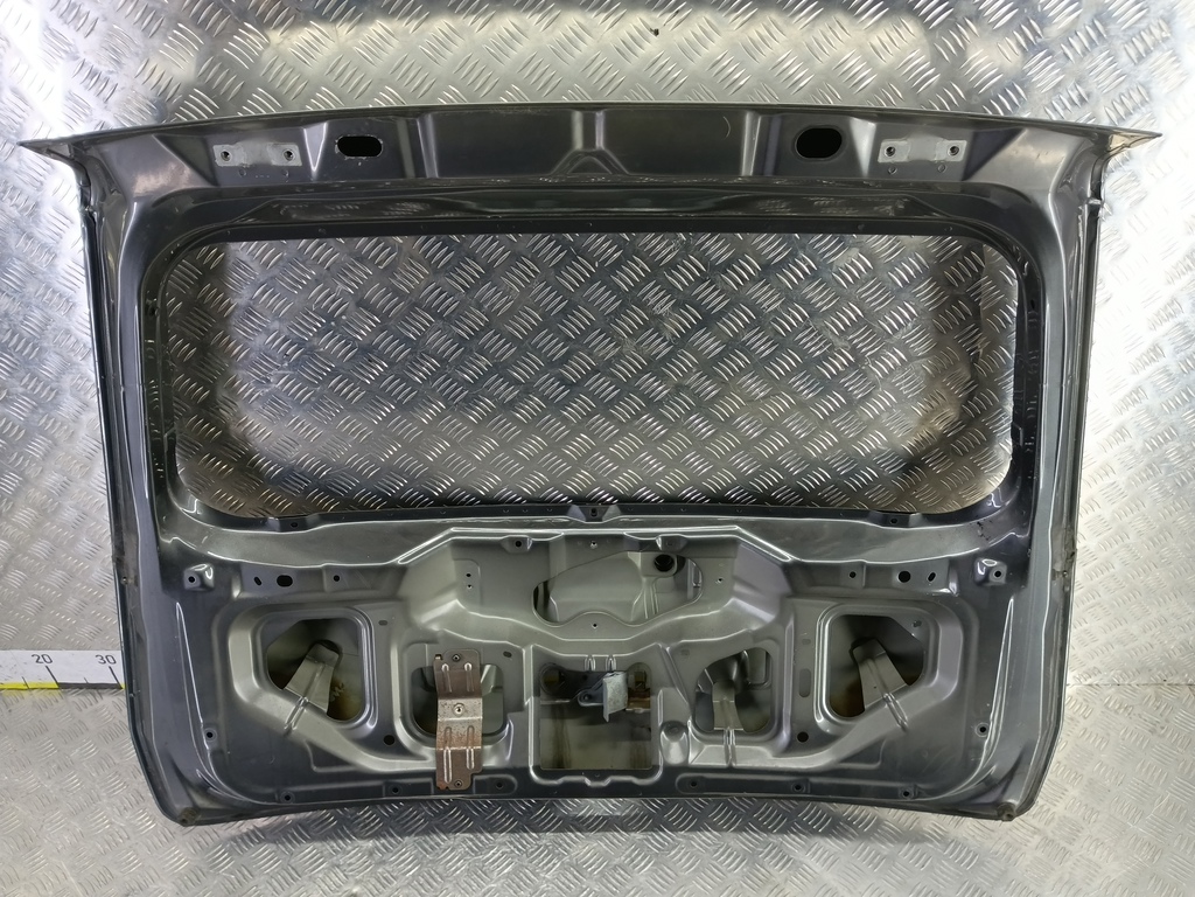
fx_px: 794
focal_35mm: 23
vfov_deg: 58.9
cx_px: 598
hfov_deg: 73.9
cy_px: 448
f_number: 1.6
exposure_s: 1/50
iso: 206
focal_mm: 4.11
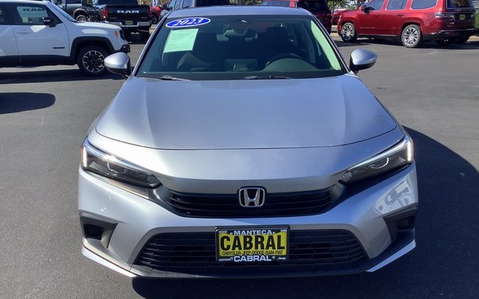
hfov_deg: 58.1
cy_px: 151
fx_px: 431
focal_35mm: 33
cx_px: 240
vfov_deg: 38.3
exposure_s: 1/715
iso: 25
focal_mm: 3.3
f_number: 2.4
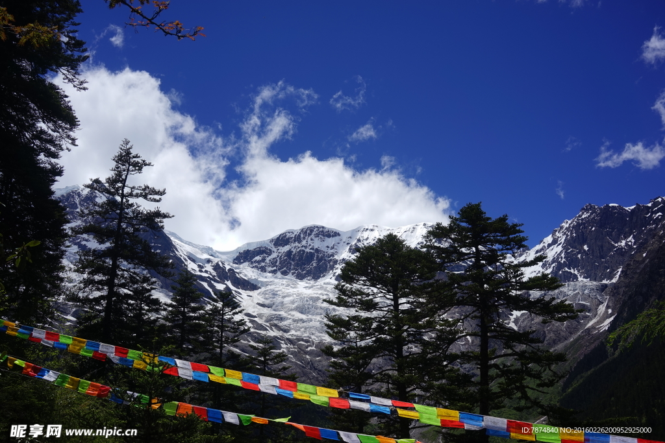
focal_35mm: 35
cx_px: 332
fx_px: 647
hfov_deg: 54.4
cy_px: 222
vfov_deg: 37.9
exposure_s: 1/320
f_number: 9
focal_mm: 35
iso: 50
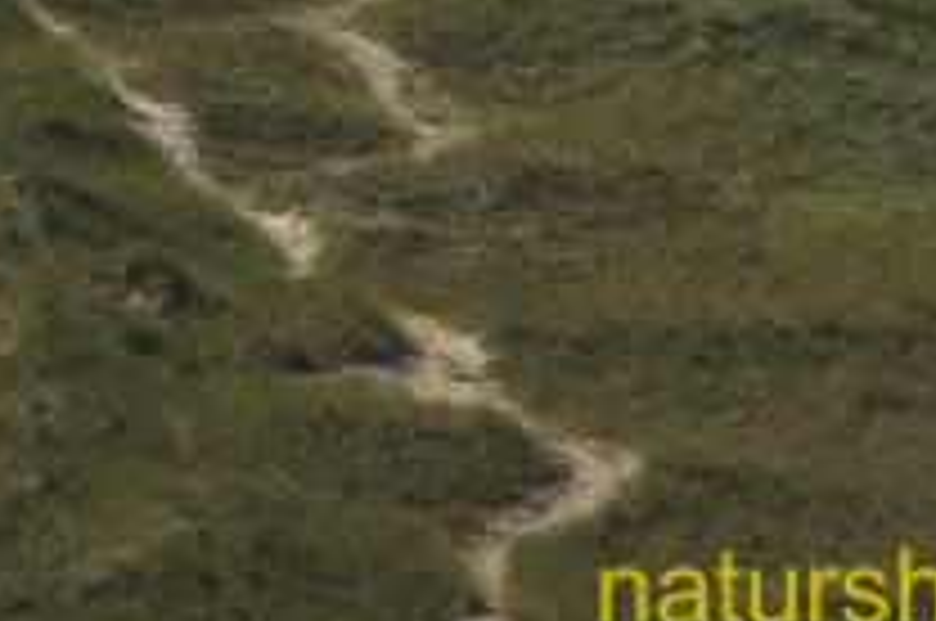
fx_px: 13499
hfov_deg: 3.9
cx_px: -1386
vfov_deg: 2.6
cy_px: -1015
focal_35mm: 520
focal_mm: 60
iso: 100
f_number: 8
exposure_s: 1/160
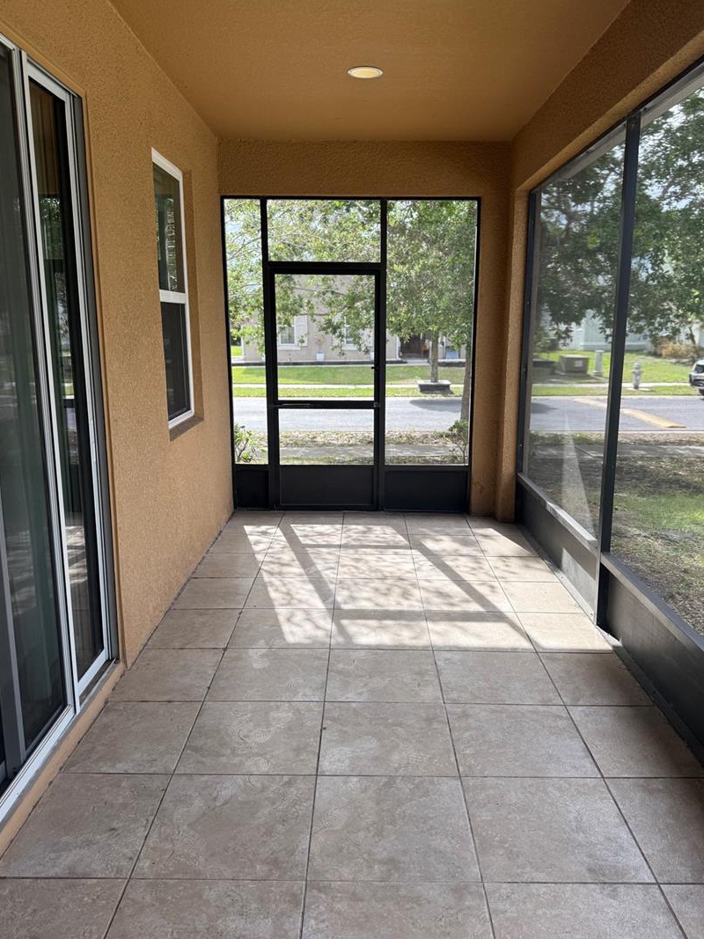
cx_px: 365
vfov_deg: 65.3
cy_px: 469
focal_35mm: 27
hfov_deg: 51.3
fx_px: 732
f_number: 1.78
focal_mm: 6.76
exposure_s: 1/796
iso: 80
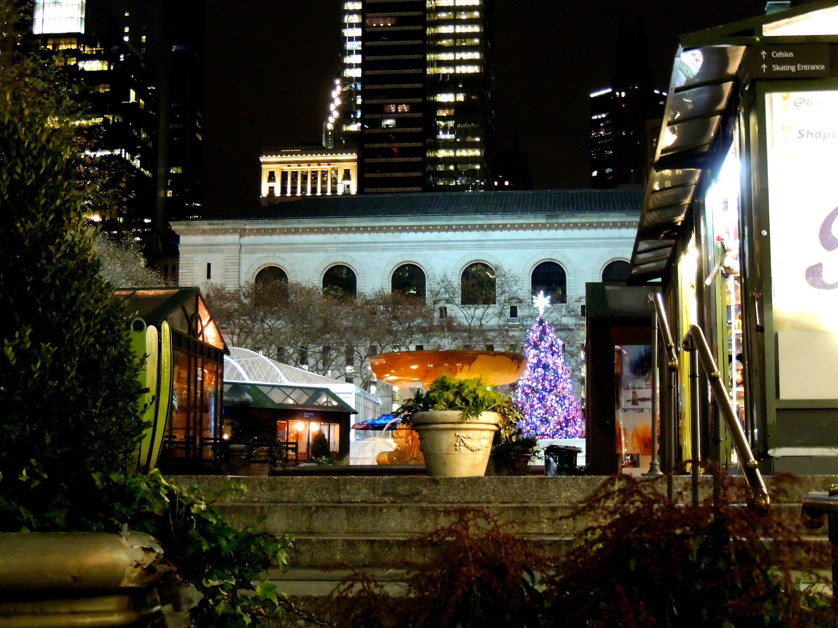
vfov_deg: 26.6
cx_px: 419
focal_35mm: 55
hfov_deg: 34.9
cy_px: 314
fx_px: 1331
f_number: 3.7
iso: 1100
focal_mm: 9.8
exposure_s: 1/8
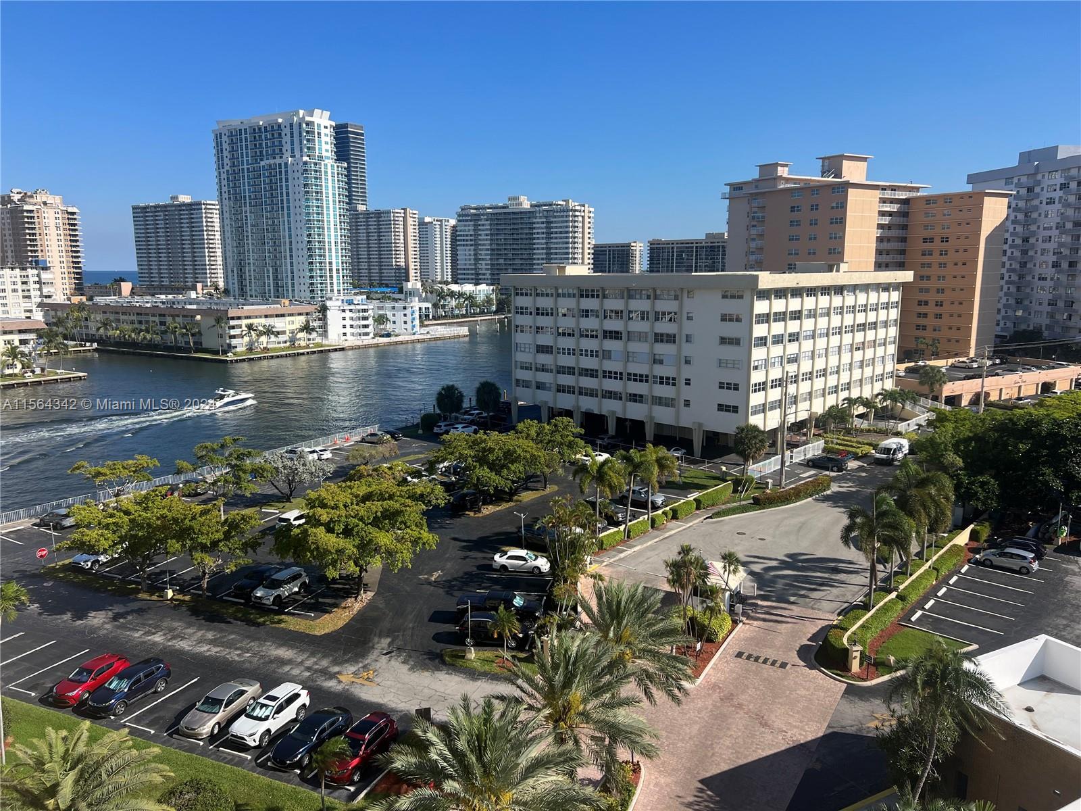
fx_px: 812
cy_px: 406
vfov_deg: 53.1
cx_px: 540
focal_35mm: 26
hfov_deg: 67.3
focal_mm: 5.7
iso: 50
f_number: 1.5
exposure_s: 1/4274
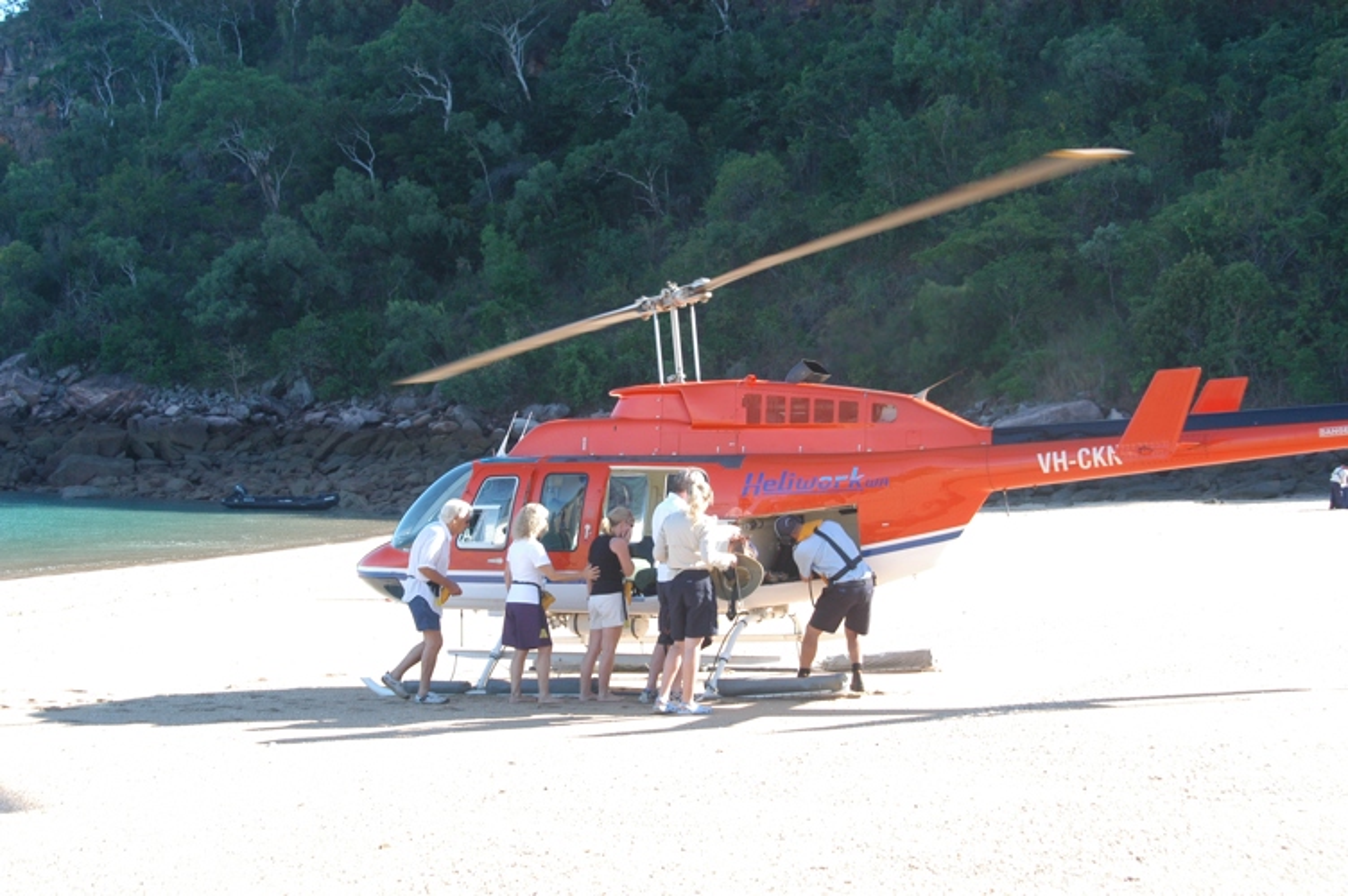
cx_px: 674
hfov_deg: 37.9
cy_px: 448
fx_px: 1964
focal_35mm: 52
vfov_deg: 25.7
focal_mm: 35
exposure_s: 1/320
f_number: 6.3
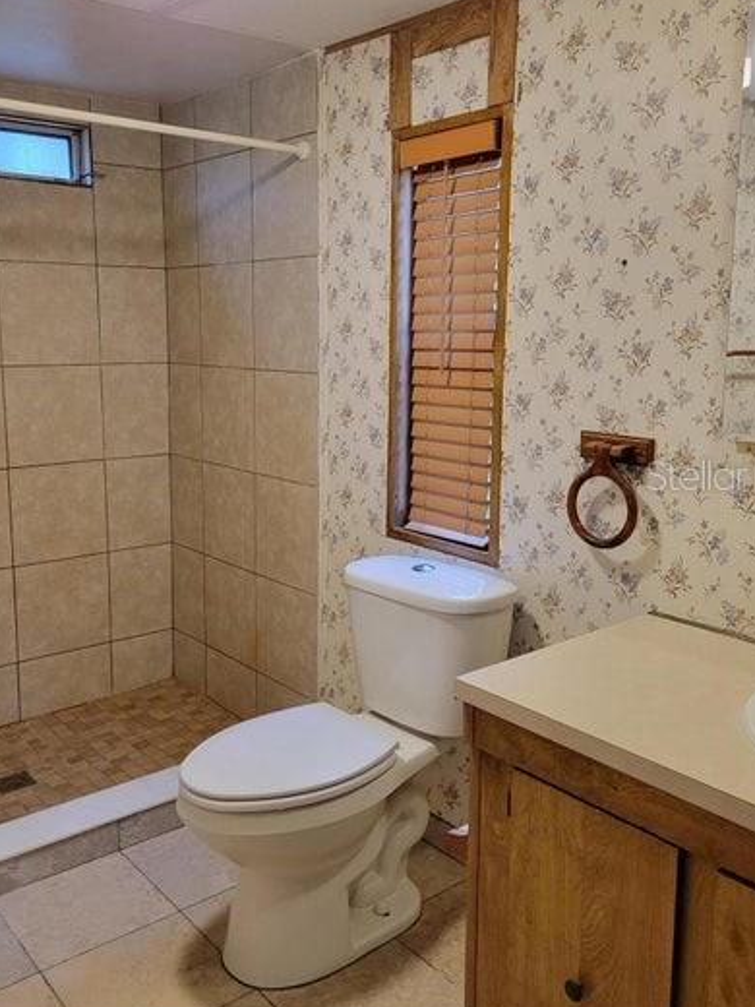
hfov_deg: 44.2
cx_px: 364
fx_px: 931
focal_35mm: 32
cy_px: 474
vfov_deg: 56.8
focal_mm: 5.4
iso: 320
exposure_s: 1/120
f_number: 1.8
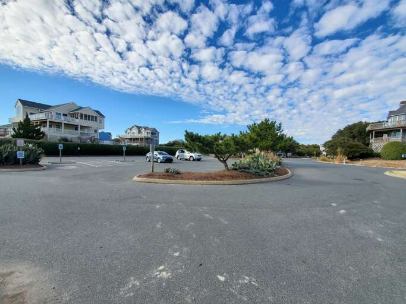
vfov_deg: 89.9
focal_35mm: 13
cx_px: 203
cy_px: 152
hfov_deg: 106.2
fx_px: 152
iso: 50
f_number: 2.2
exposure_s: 1/1027
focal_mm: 1.8
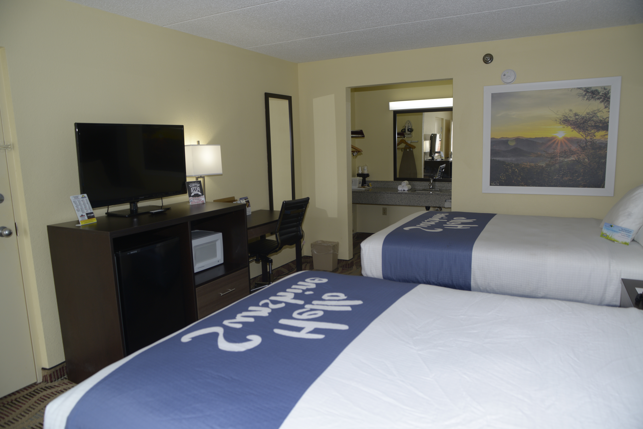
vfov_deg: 53.2
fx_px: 429
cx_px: 322
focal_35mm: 24
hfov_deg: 73.7
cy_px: 214
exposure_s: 1/125
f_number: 4.5
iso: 250
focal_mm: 24
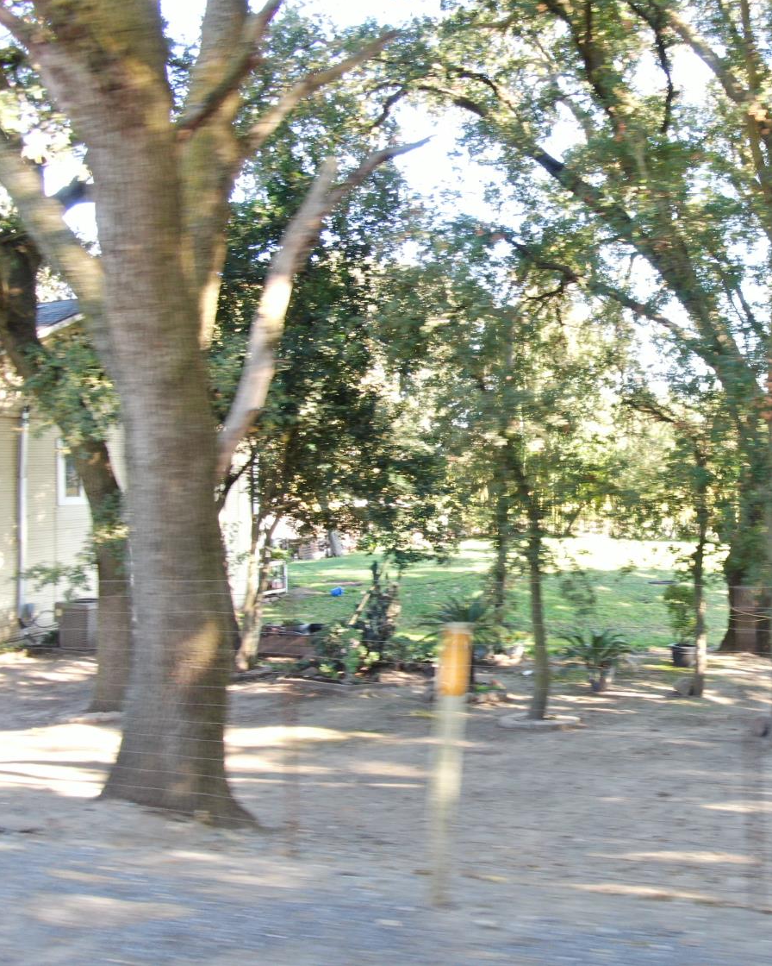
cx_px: 643
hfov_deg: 41.1
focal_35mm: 34
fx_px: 971
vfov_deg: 52.8
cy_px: 482
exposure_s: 1/30
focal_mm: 4.68
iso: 160
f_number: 2.9
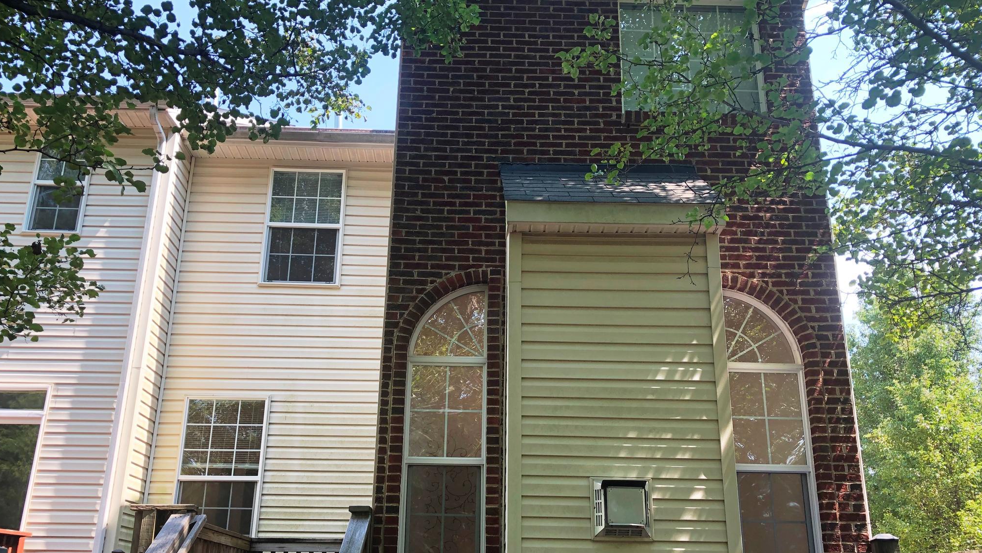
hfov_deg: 62.6
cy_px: 351
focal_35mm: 31
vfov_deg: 37.5
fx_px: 807
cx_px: 485
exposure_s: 1/193
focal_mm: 3.99
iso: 20
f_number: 1.8
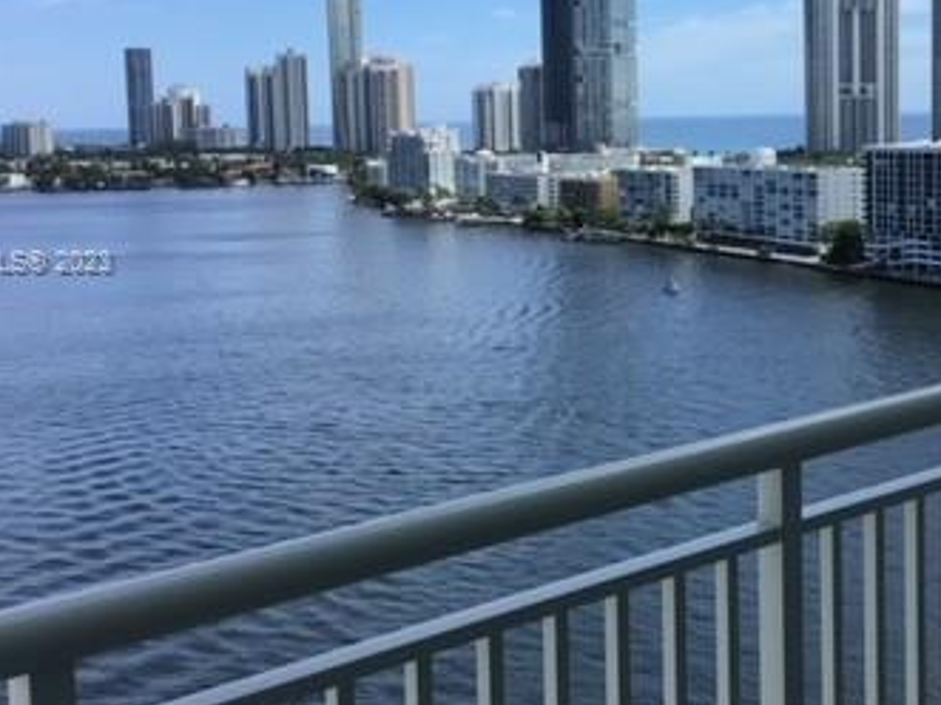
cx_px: 628
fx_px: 1630
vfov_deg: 24.3
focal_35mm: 60
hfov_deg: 31.9
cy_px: 264
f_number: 2.4
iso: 25
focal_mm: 3.3
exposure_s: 1/1481
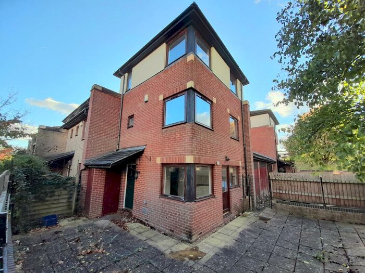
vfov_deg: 89.9
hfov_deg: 106.2
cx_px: 182
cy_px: 136
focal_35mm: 13
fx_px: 137
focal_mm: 1.42
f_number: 2.2
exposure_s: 1/345
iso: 40
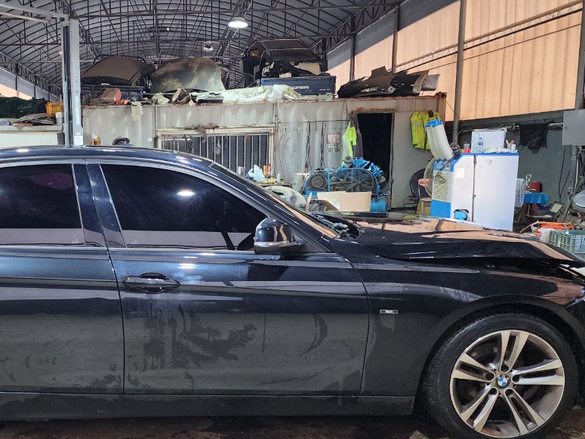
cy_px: 255
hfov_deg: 47.2
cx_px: 147
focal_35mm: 38
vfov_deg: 37.6
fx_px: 642
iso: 250
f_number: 1.8
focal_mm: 6.4
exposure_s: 1/120
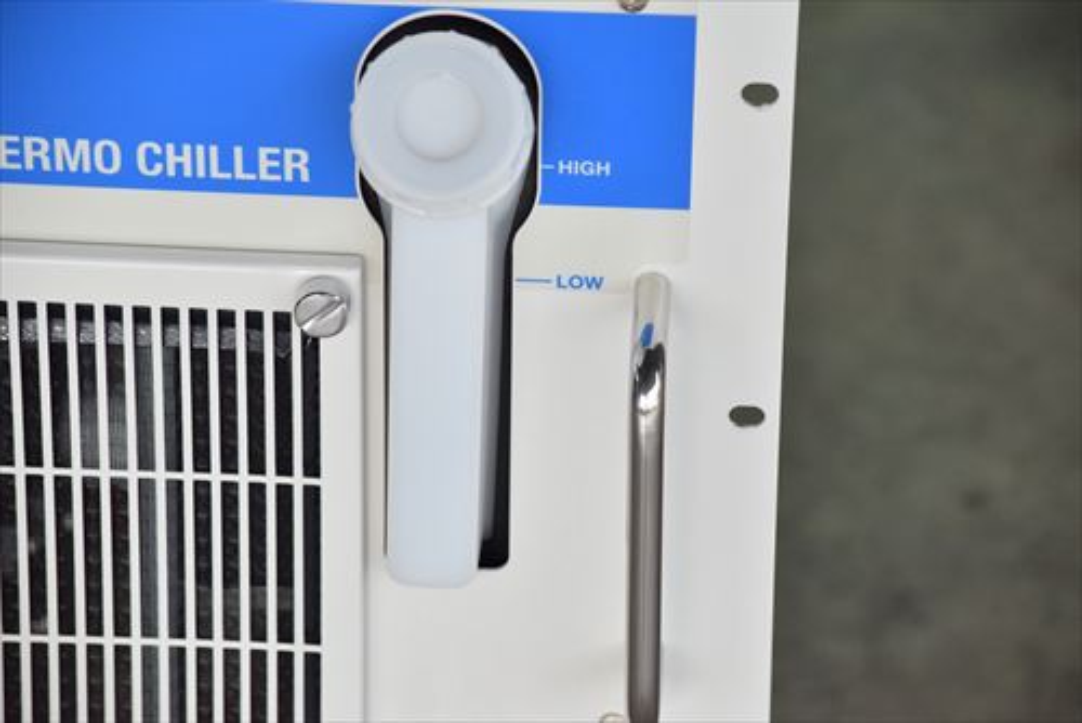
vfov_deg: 9.2
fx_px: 4511
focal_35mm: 150
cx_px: 541
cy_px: 362
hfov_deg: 13.7
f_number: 6.3
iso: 1250
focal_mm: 100
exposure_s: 1/800
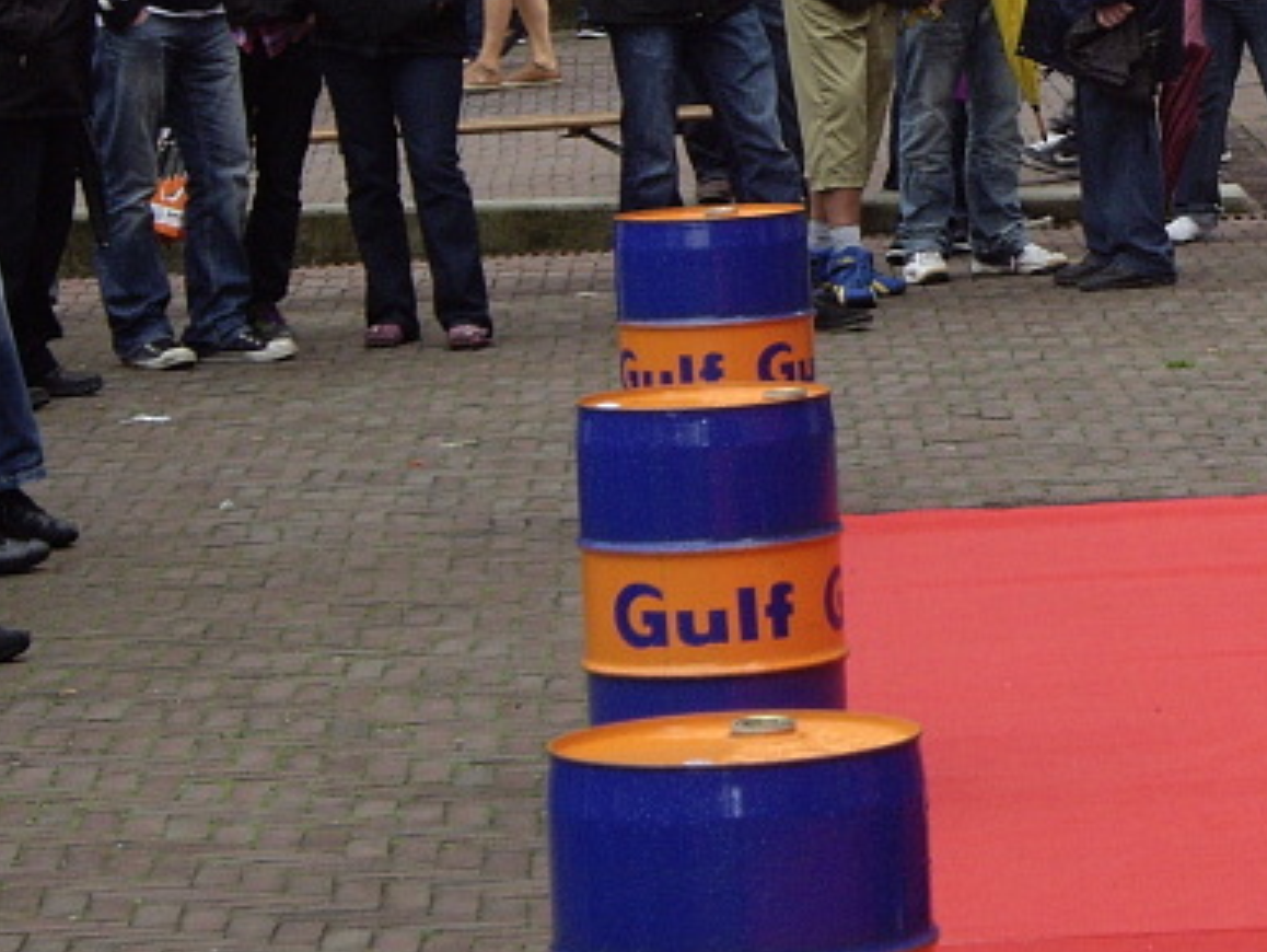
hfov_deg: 8.3
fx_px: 8643
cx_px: 1257
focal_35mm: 236
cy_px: 102
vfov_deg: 6.3
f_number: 5.4
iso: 200
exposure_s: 1/125
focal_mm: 23.7
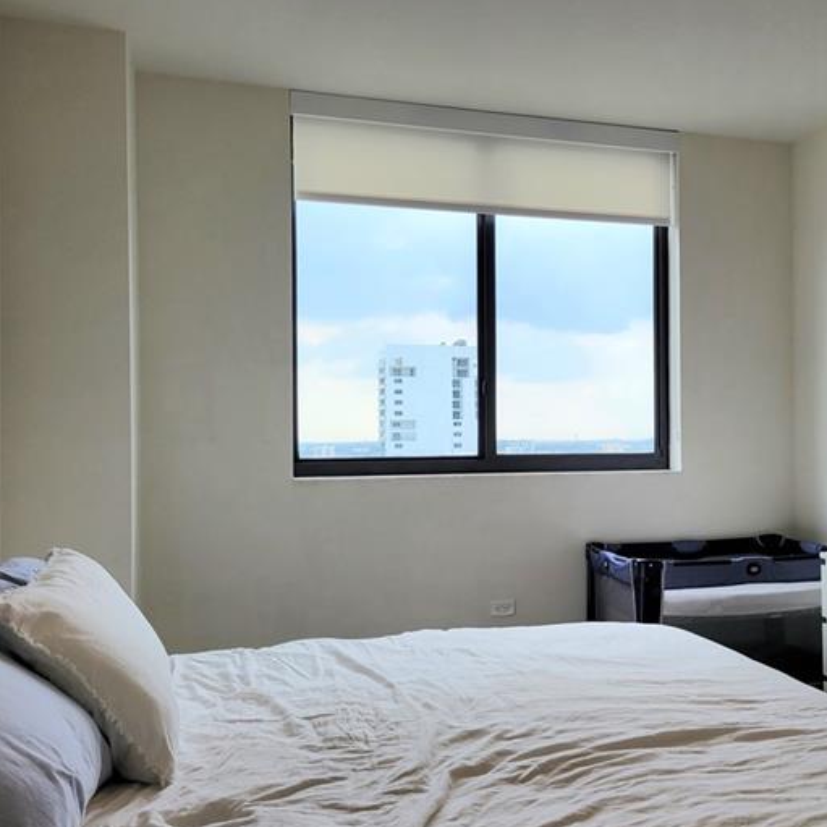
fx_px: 973
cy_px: 418
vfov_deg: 46.0
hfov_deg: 45.2
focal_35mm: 36
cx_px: 568
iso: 40
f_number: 1.8
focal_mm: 5.4
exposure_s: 1/312
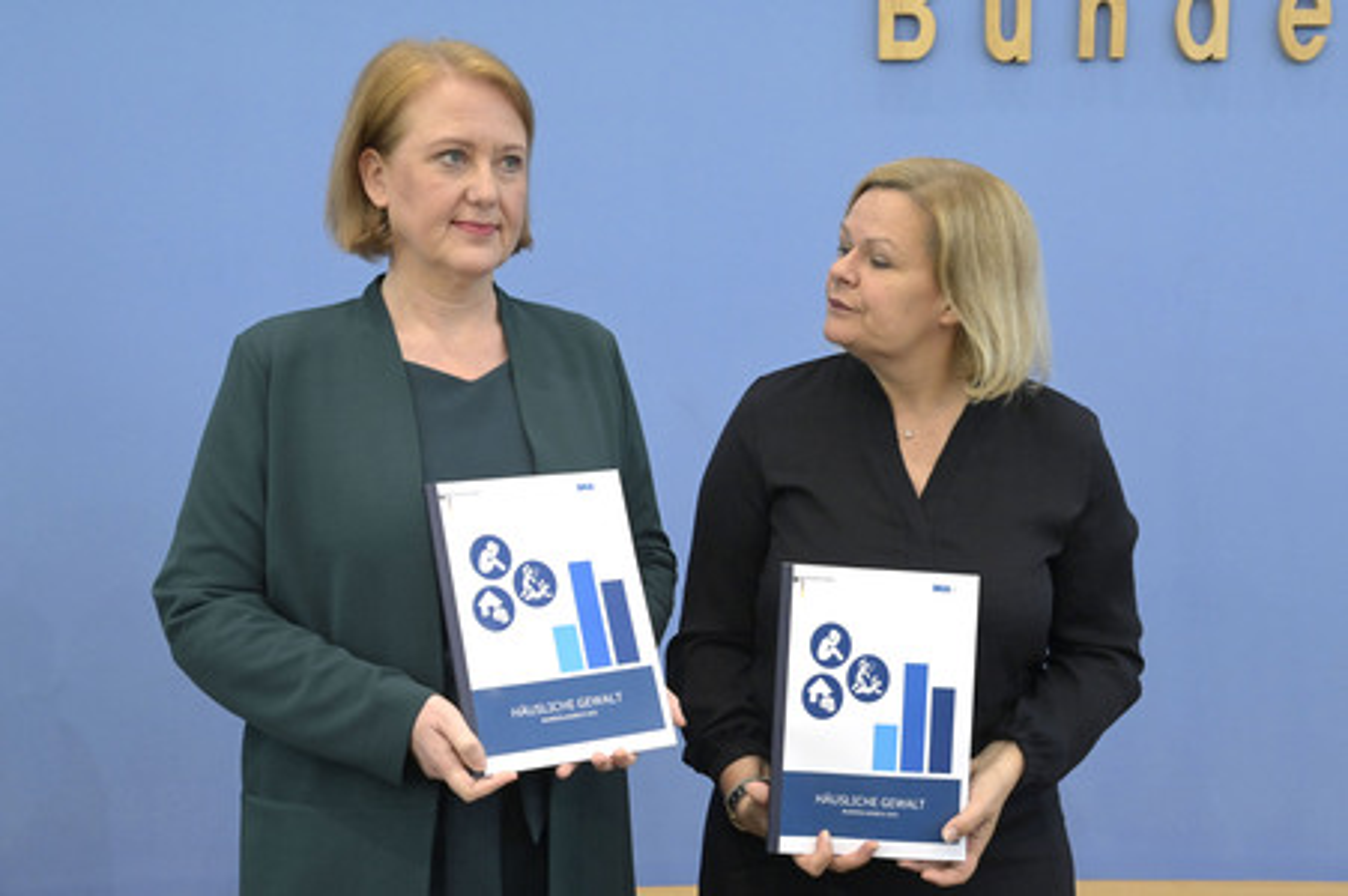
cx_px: 674
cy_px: 448
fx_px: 1721
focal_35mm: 46
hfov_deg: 42.8
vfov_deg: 29.2
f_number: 6.3
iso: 4000
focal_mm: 46
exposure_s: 1/500
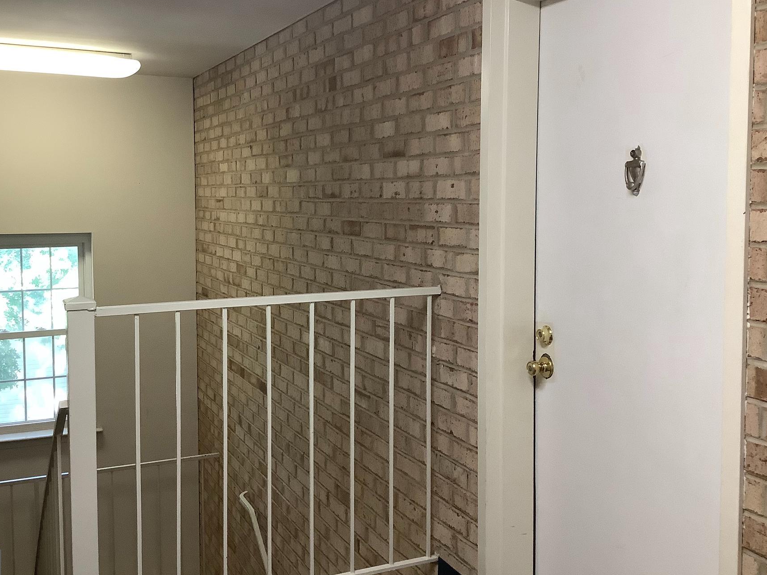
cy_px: 243
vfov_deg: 38.6
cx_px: 347
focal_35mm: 37
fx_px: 820
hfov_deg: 50.1
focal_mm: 3.3
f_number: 2.4
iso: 160
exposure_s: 1/60
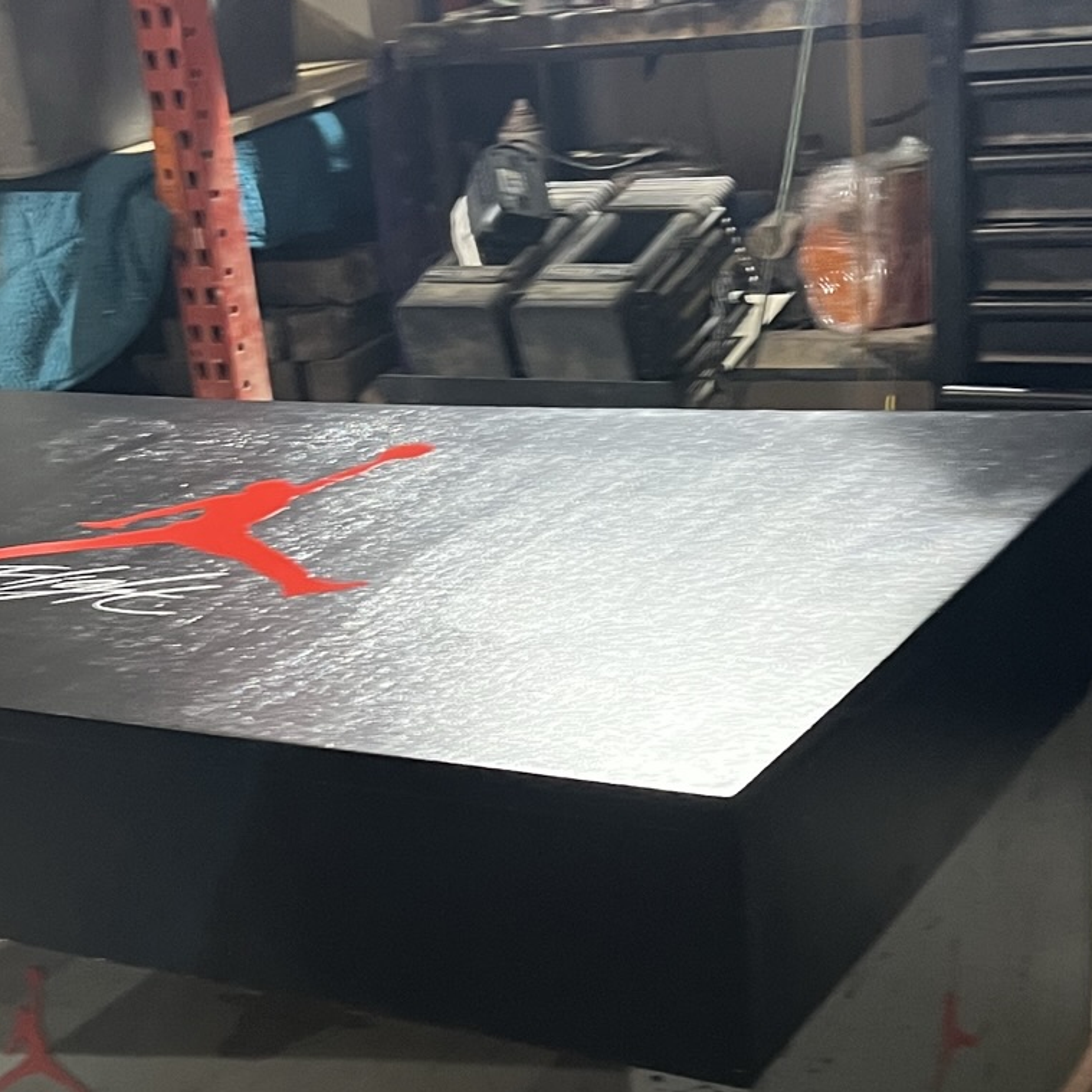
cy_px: 886
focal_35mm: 62
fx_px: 2213
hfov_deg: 27.6
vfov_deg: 27.1
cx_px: 413
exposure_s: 1/60
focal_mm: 5.7
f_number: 1.5
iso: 320
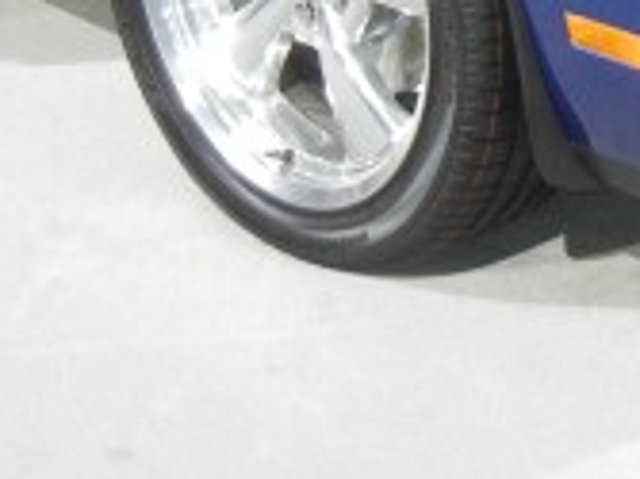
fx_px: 2660
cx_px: 629
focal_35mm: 144
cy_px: -422
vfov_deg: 9.7
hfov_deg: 13.5
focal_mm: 5.4
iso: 200
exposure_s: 1/30
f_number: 3.5
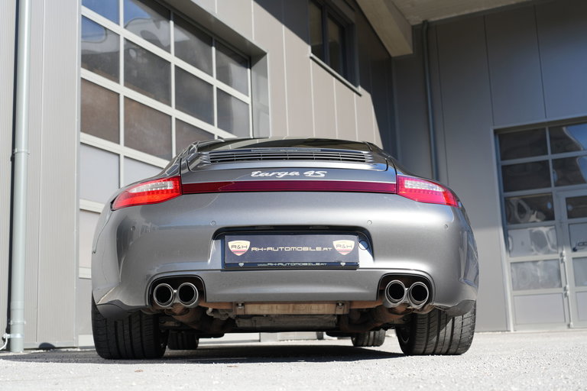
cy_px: 196
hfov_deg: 39.6
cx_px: 294
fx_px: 815
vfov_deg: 27.0
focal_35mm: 50
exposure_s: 1/200
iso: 100
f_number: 4.5
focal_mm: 50
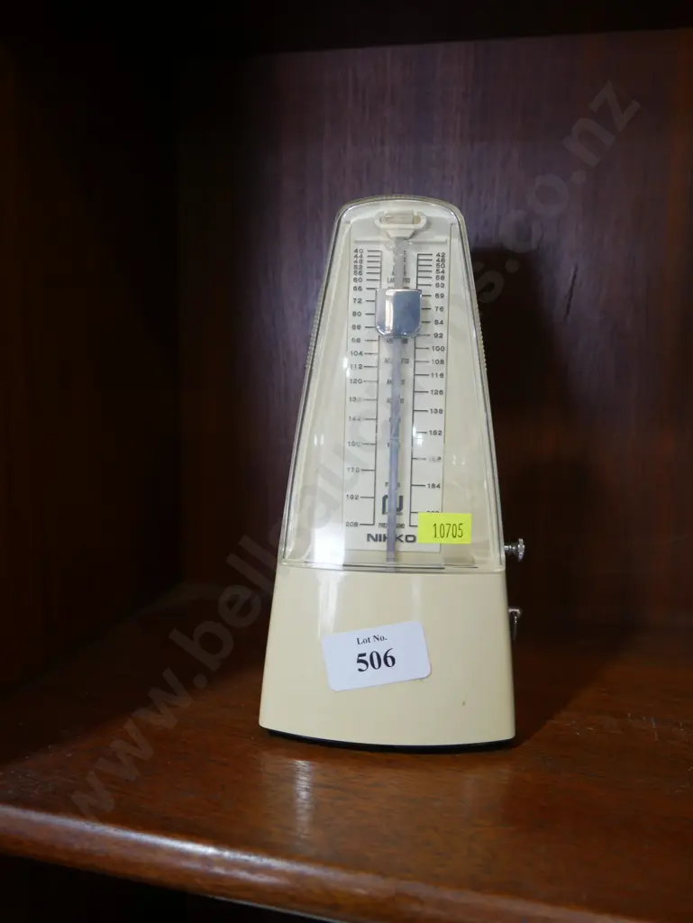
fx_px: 853
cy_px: 462
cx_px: 346
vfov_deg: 56.8
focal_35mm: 32
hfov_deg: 44.2
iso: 320
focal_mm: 16
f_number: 3.6
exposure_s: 1/60
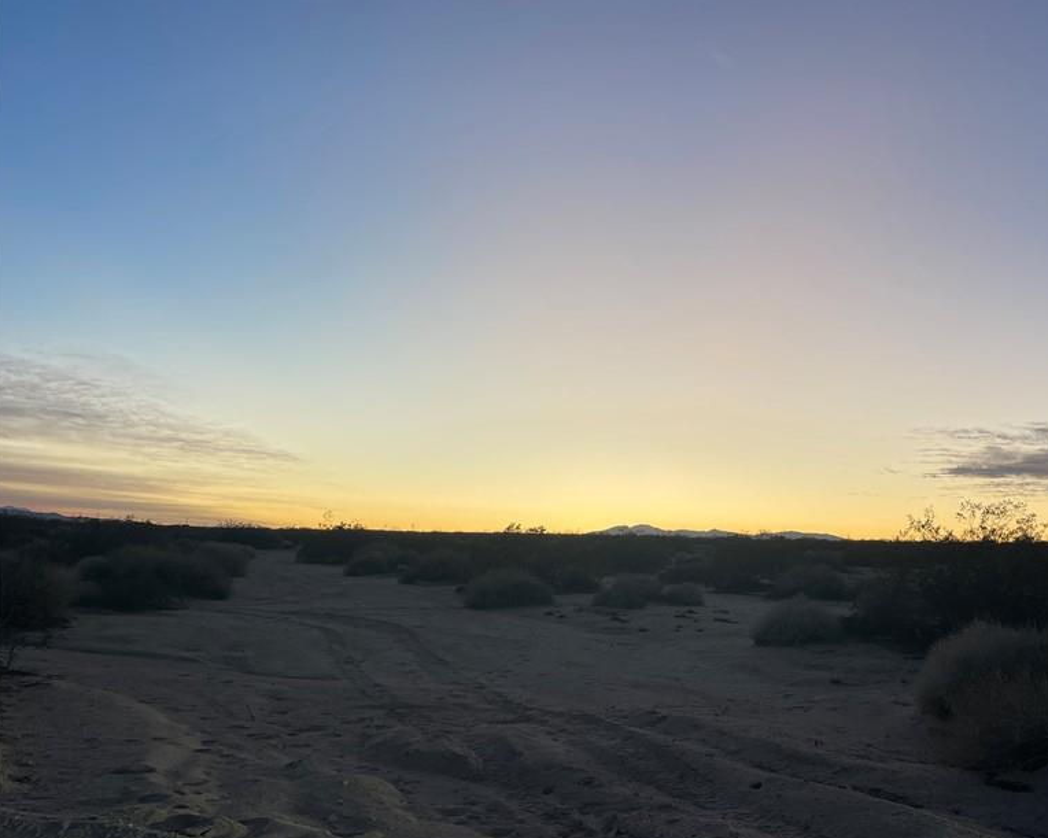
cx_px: 694
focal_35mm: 34
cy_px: 496
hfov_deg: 51.9
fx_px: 1054
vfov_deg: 43.2
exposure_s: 1/100
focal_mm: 4.2
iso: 50
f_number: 1.6
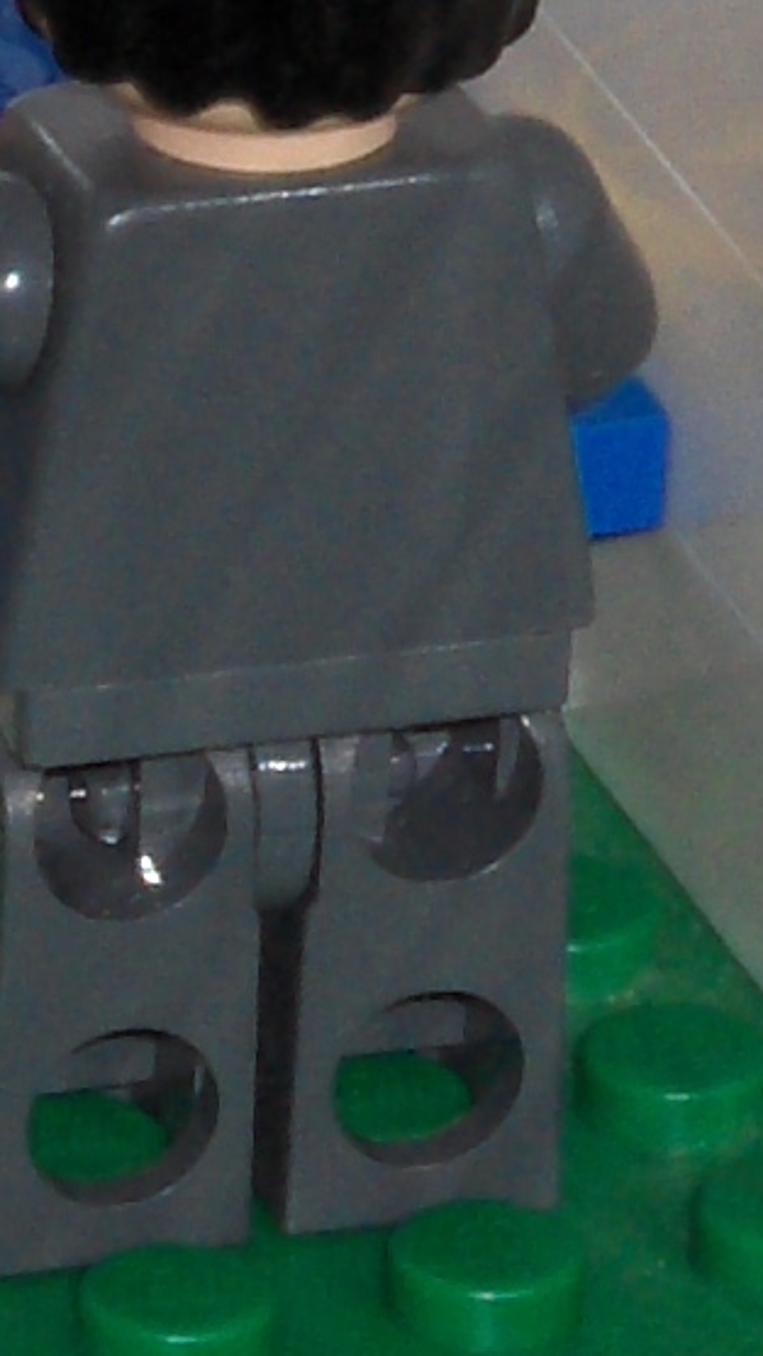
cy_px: 698
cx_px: -1197
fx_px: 21316
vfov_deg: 3.6
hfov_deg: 2.0
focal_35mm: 593
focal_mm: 24.2
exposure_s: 1/150
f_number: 8
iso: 60
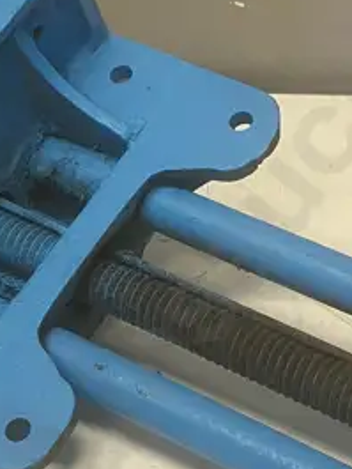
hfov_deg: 13.7
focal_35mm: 108
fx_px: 1463
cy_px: 327
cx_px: 186
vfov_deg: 18.1
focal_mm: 3.99
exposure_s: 1/50
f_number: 1.8
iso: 50
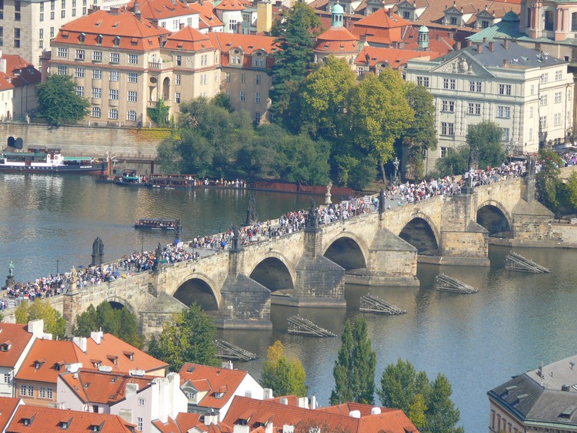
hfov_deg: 4.7
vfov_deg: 3.5
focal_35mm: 420
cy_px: 216
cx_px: 288
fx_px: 6999
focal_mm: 88.8
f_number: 4.5
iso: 100
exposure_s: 1/200
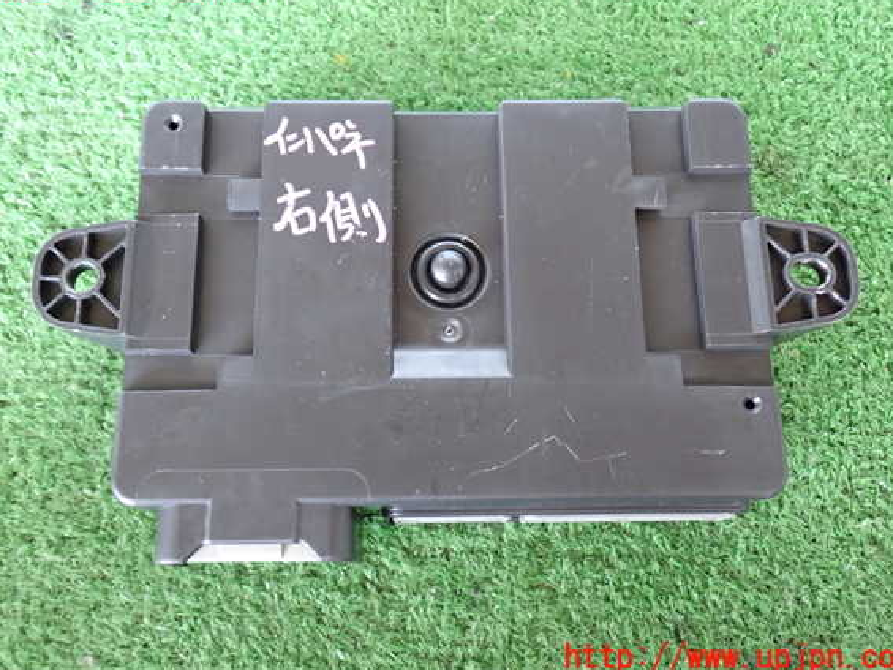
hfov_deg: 53.9
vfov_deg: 41.8
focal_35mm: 34
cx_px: 447
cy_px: 322
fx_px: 877
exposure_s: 1/30
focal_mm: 5.79
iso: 640
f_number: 2.4
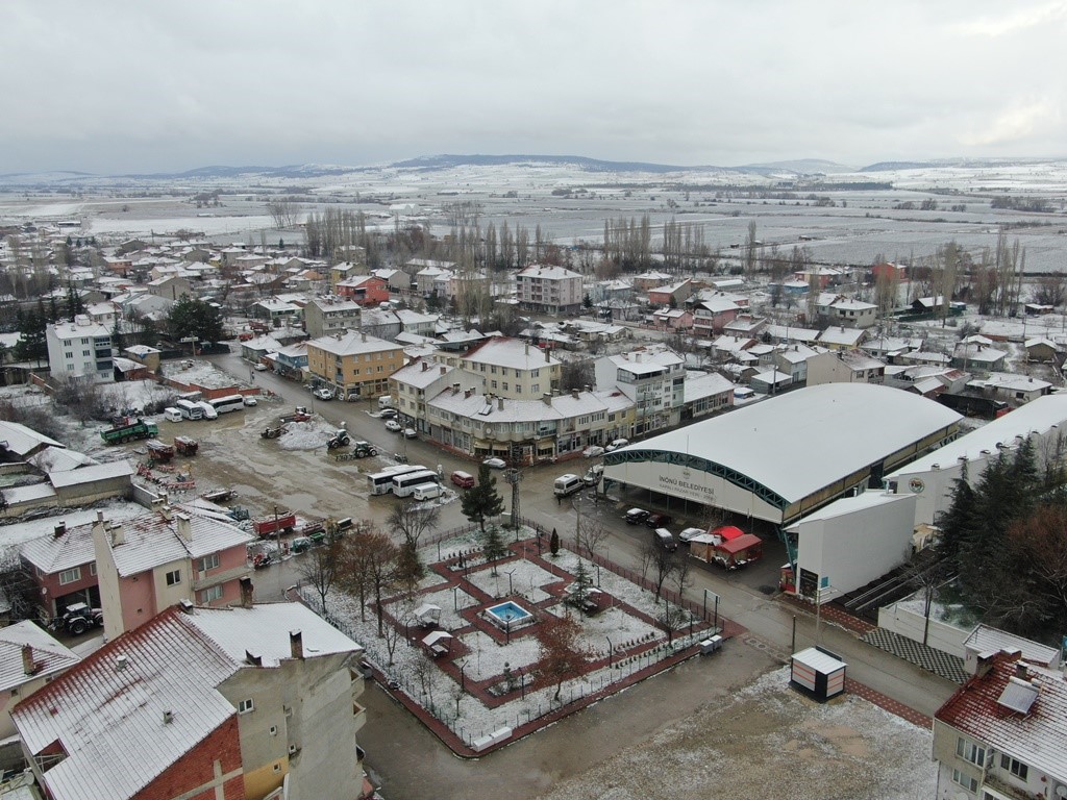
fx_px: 986
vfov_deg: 44.2
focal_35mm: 32
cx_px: 534
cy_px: 400
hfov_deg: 56.8
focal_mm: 5.45
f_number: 3.1
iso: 100
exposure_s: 1/160
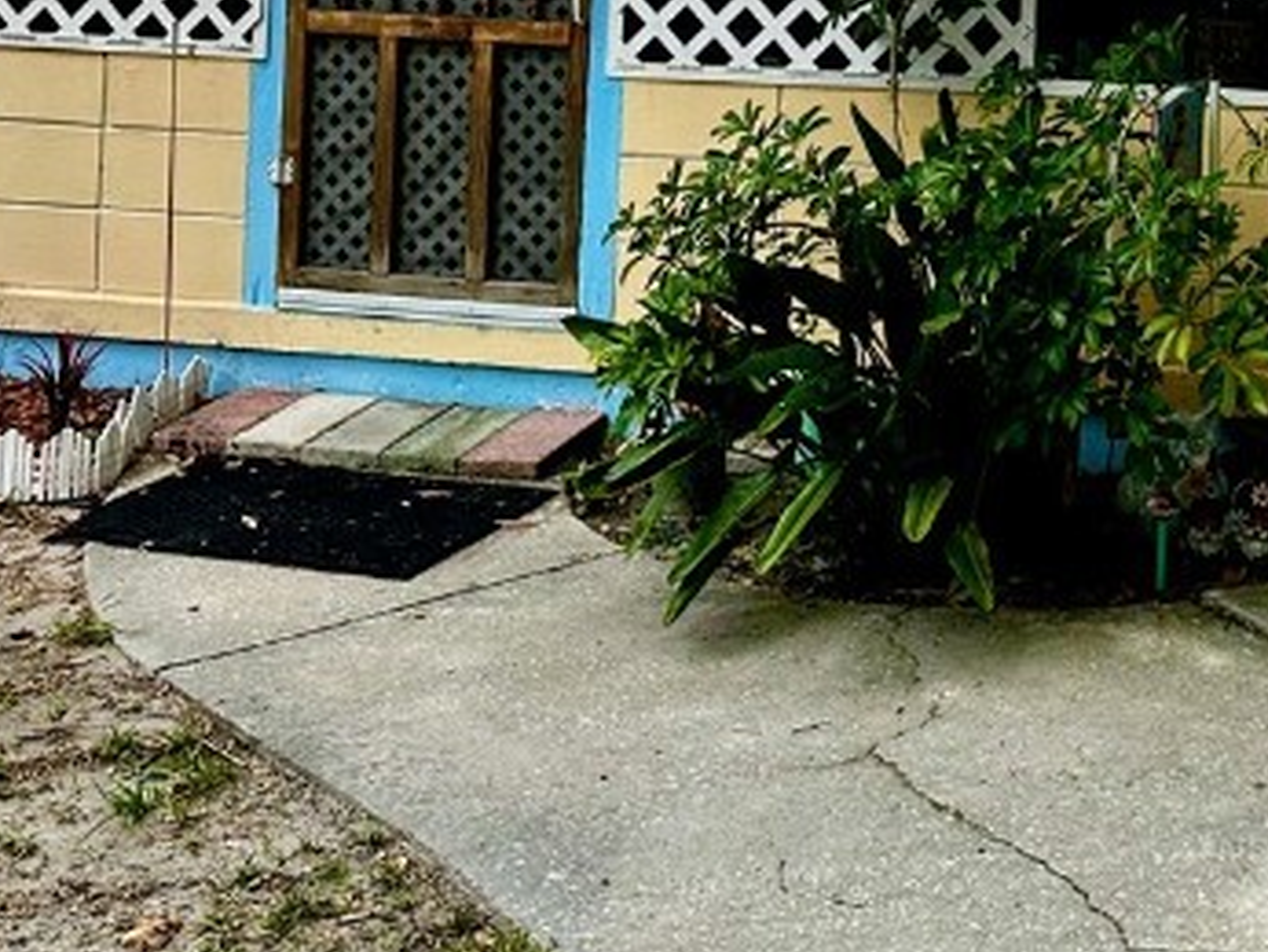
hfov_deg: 25.8
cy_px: -432
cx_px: 1297
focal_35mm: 71
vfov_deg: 18.6
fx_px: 2603
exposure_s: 1/3597
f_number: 1.78
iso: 80
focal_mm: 6.86
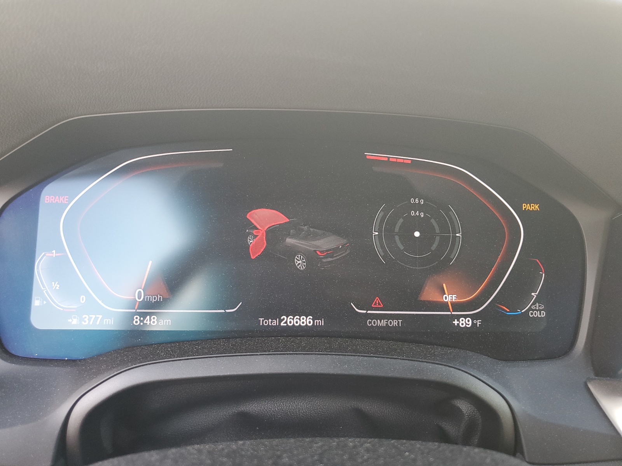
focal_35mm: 26
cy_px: 233
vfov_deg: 53.1
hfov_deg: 67.3
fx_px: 467
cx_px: 311
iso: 79
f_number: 1.5
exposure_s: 1/120
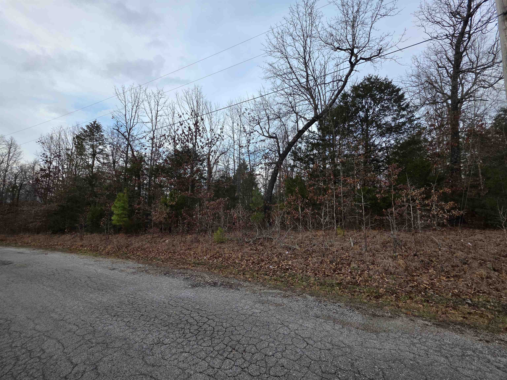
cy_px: 190
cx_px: 254
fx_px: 190
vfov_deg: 89.9
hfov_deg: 106.2
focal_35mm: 13
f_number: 1.9
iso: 40
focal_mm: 2.2
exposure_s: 1/338
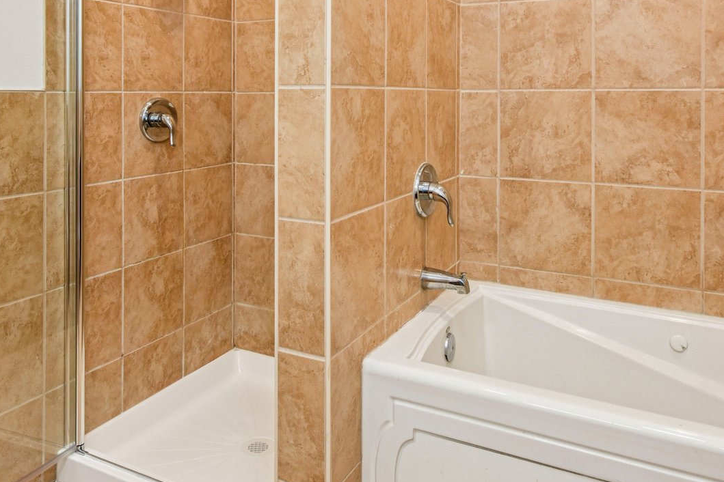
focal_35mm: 29
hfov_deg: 63.6
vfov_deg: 42.3
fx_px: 583
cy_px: 77
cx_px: 336
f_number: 8
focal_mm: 10
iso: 400
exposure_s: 1/30
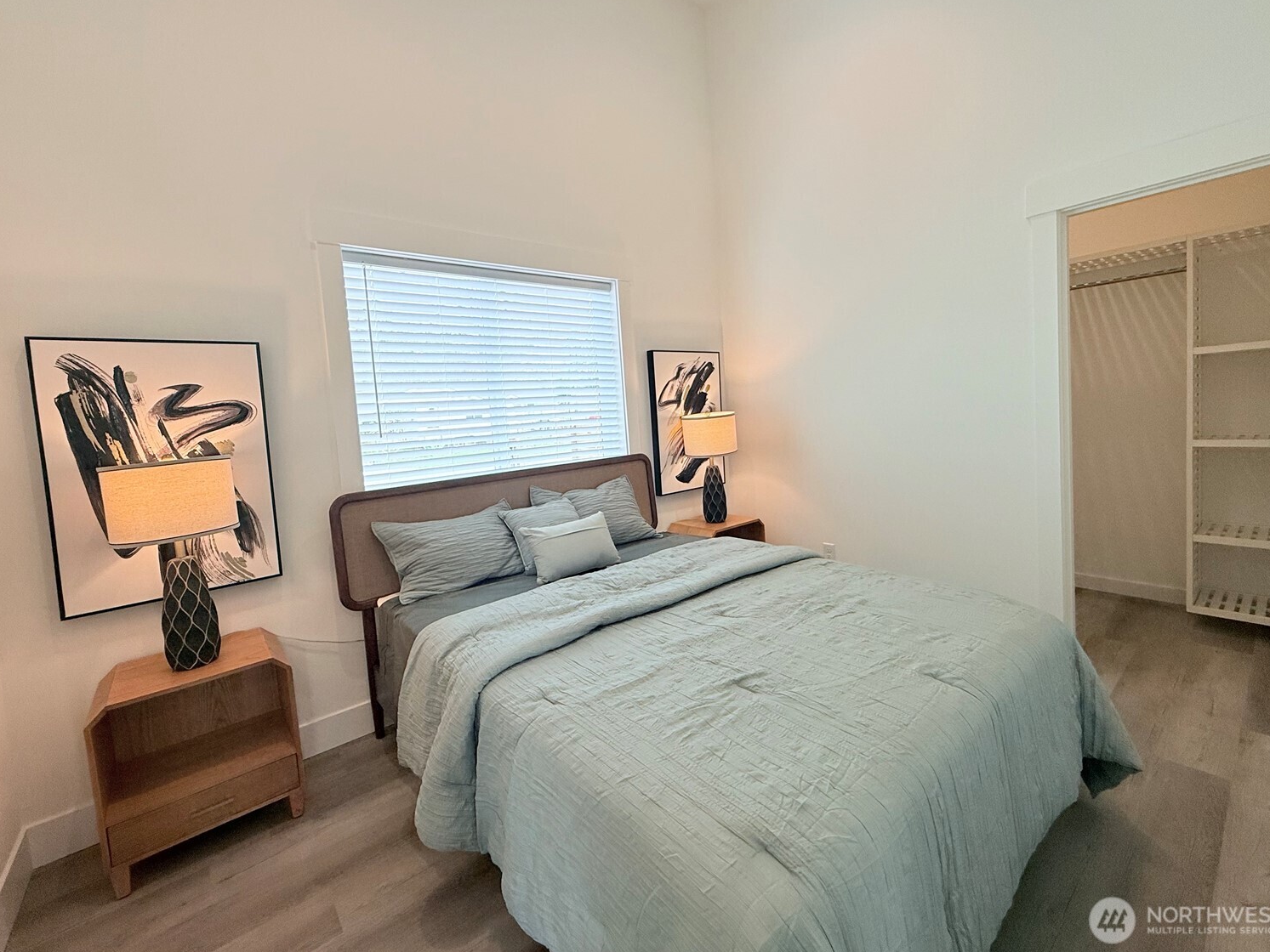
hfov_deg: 98.2
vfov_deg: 81.6
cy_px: 445
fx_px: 550
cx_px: 629
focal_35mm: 15
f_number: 2.2
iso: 80
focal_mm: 2.22
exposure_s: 1/120
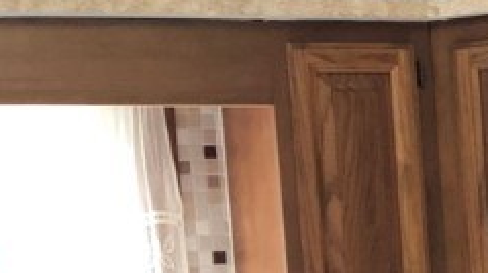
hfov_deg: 11.7
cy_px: 632
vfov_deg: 6.4
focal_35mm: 182
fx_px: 2353
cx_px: 535
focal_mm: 6
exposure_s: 1/24
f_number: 2.4
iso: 125
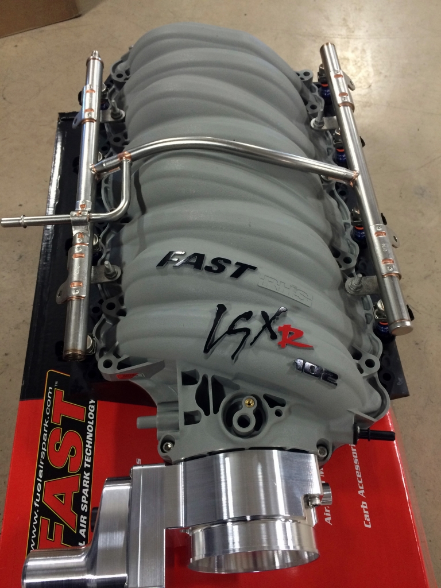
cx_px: 220
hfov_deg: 48.2
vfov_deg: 61.7
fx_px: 493
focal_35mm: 29
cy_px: 294
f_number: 2.2
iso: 160
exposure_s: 1/30
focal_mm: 4.15
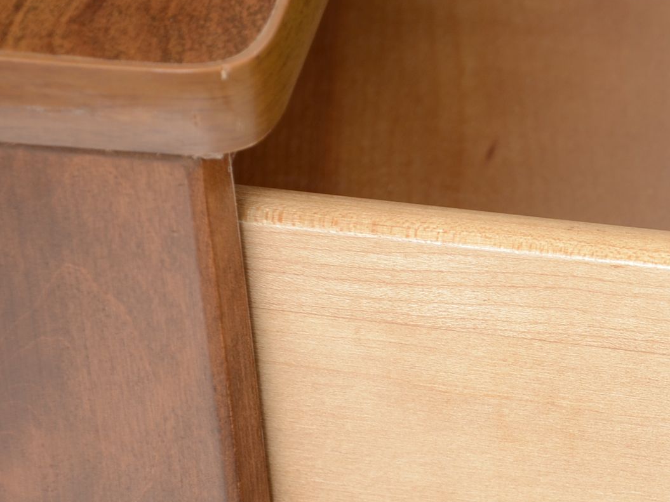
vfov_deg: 4.2
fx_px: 6834
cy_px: 329
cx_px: 721
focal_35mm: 353
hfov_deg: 5.6
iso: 160
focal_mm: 105
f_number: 5.6
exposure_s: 1/60
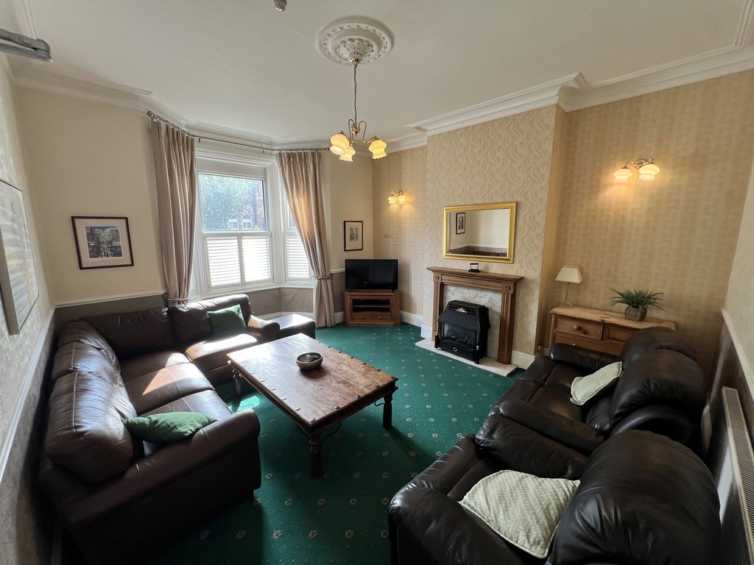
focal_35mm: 13
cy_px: 282
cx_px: 377
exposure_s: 1/100
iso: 40
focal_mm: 1.57
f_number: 1.8
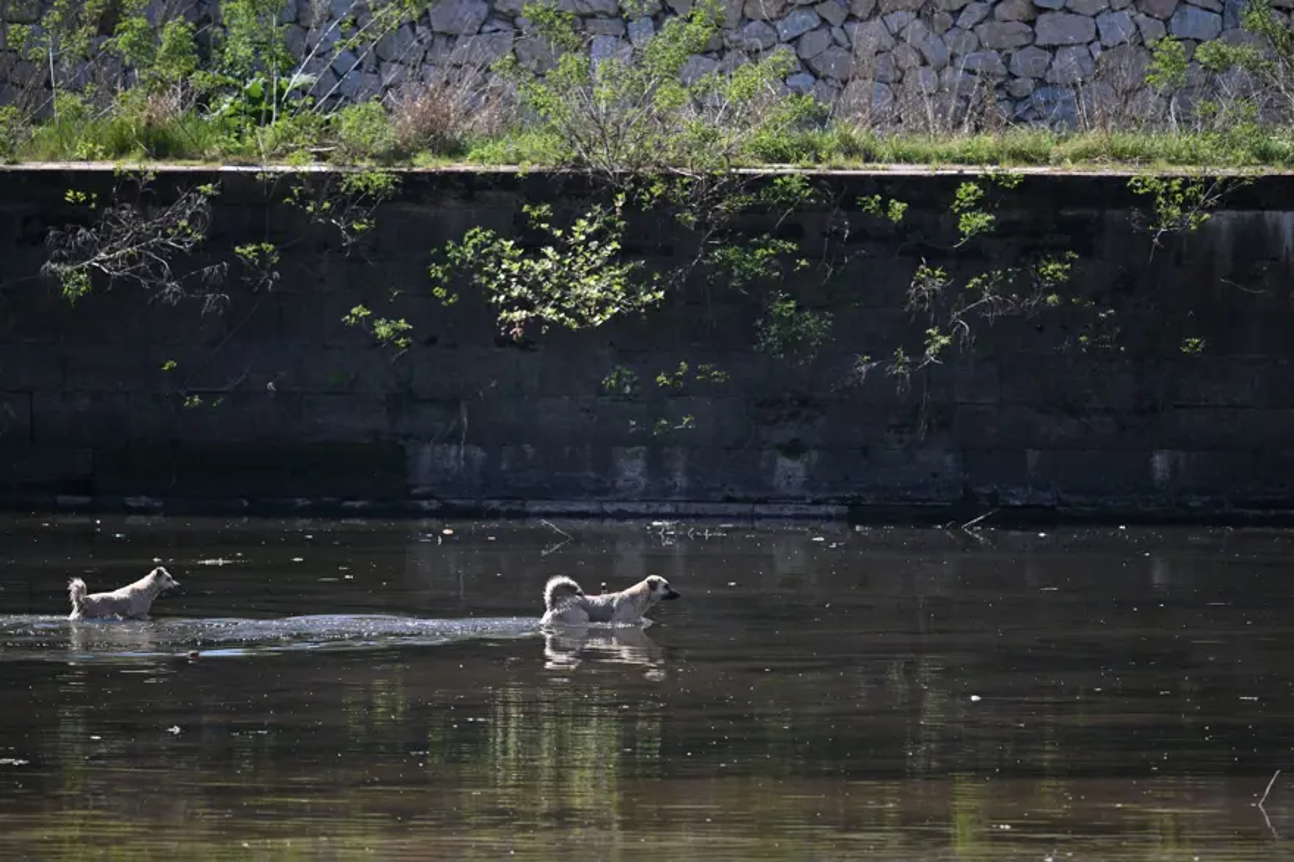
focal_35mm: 400
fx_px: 14372
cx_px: 647
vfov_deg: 3.4
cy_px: 431
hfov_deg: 5.2
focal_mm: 400
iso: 250
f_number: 5.6
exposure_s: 1/640
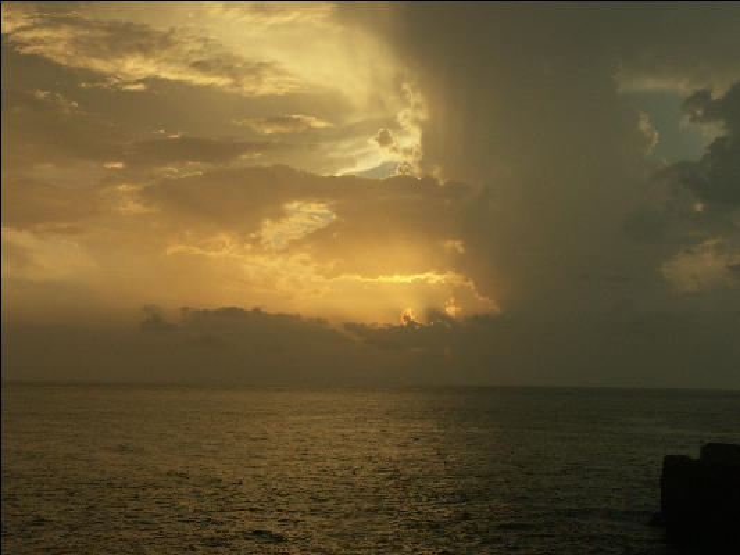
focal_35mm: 70
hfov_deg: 27.8
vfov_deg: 21.0
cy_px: 278
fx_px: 1497
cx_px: 370
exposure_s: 1/320
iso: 100
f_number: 6.3
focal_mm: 17.39
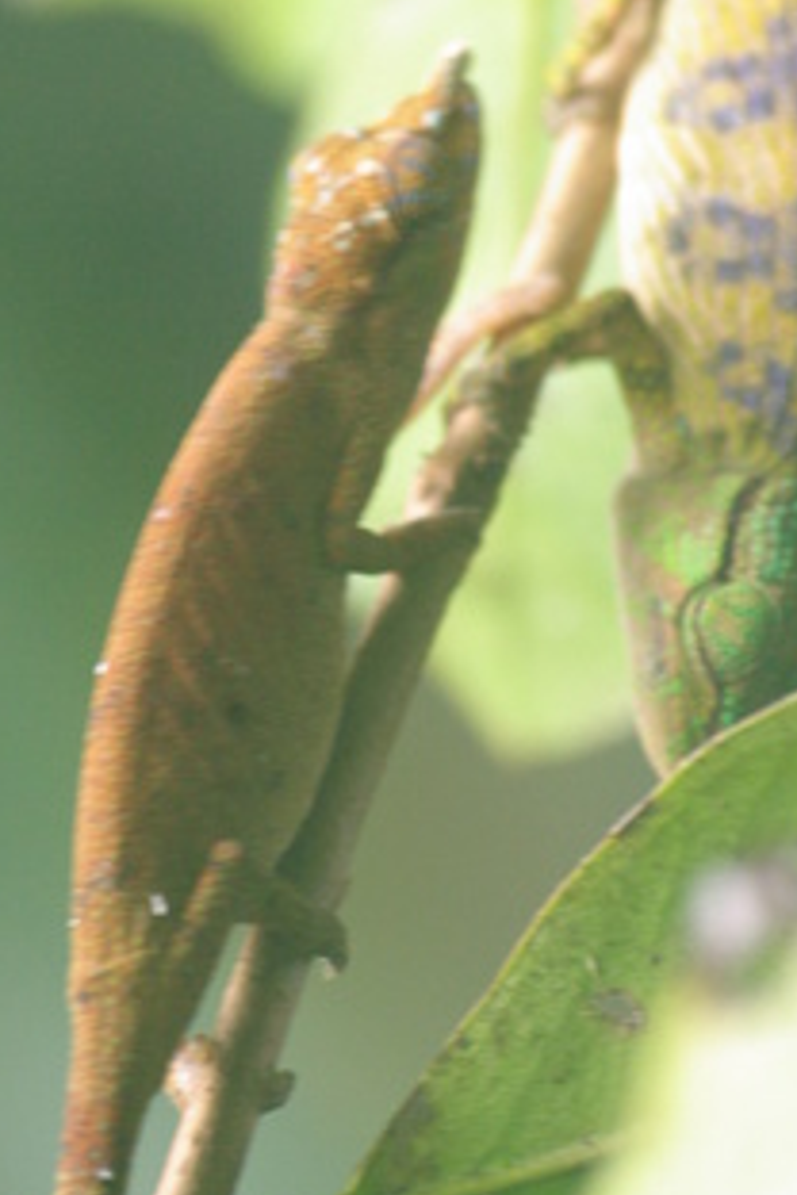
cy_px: 578
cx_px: 234
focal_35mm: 438
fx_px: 14544
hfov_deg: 3.1
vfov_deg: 4.7
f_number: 9.5
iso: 800
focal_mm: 190
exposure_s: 1/30
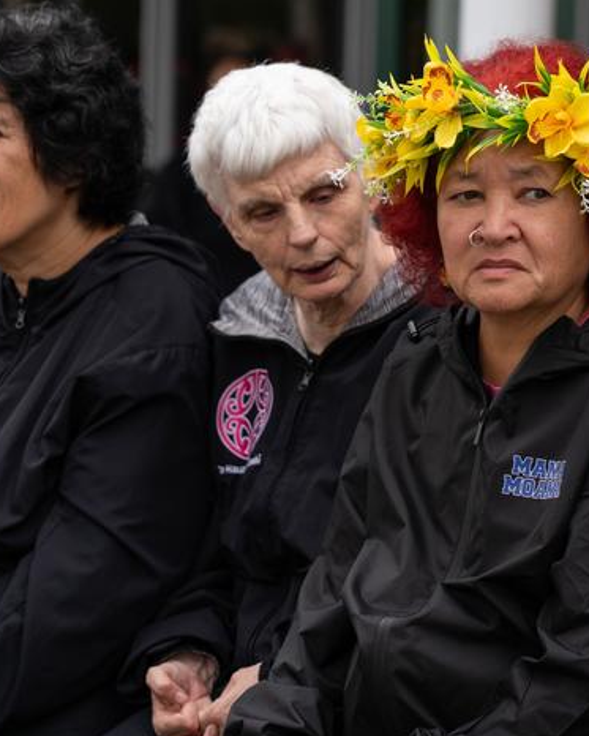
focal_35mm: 169
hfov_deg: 9.1
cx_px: 458
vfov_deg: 11.4
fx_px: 3681
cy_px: 366
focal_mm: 105
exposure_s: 1/1000
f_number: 4
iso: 400
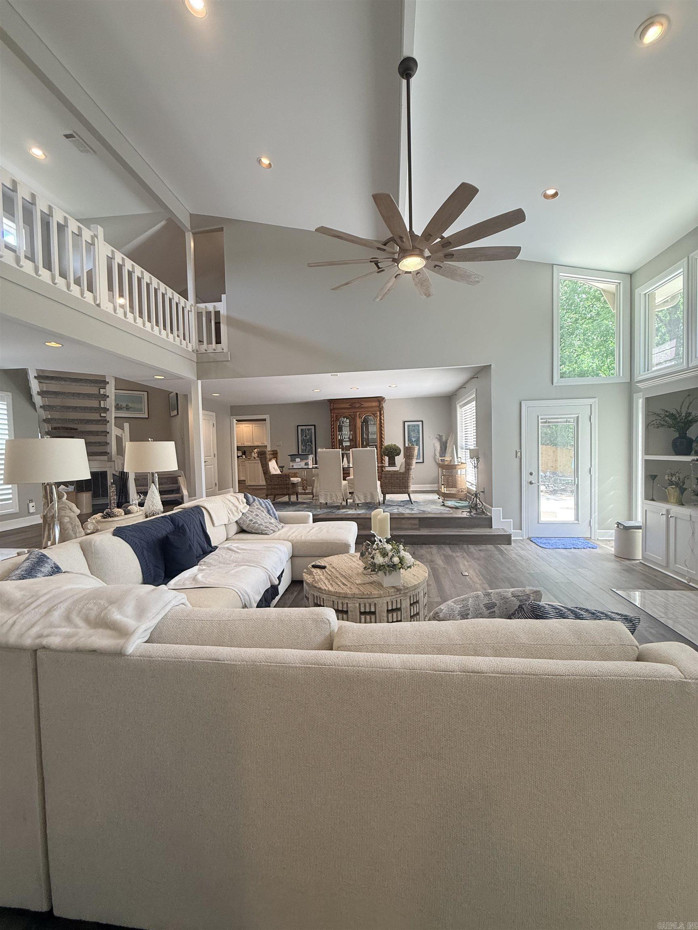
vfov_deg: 102.1
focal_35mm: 14
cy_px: 465
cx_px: 349
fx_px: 376
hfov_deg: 85.7
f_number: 2.2
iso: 160
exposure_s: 1/120
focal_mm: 2.22
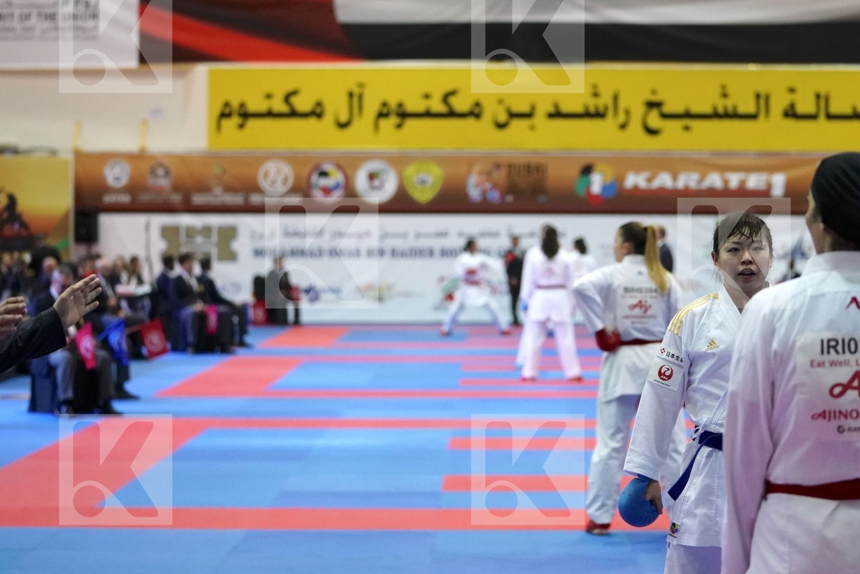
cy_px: 253
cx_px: 528
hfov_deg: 20.8
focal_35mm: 98
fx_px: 2341
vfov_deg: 14.0
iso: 5000
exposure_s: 1/1000
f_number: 2.8
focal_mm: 77
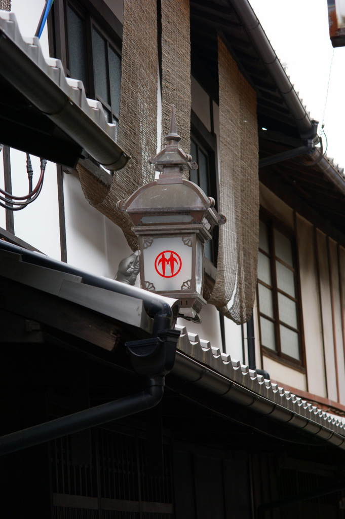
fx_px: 1836
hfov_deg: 10.7
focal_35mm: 128
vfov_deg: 16.1
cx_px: 172
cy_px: 260
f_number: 6.3
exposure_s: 1/160
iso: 125
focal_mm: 85
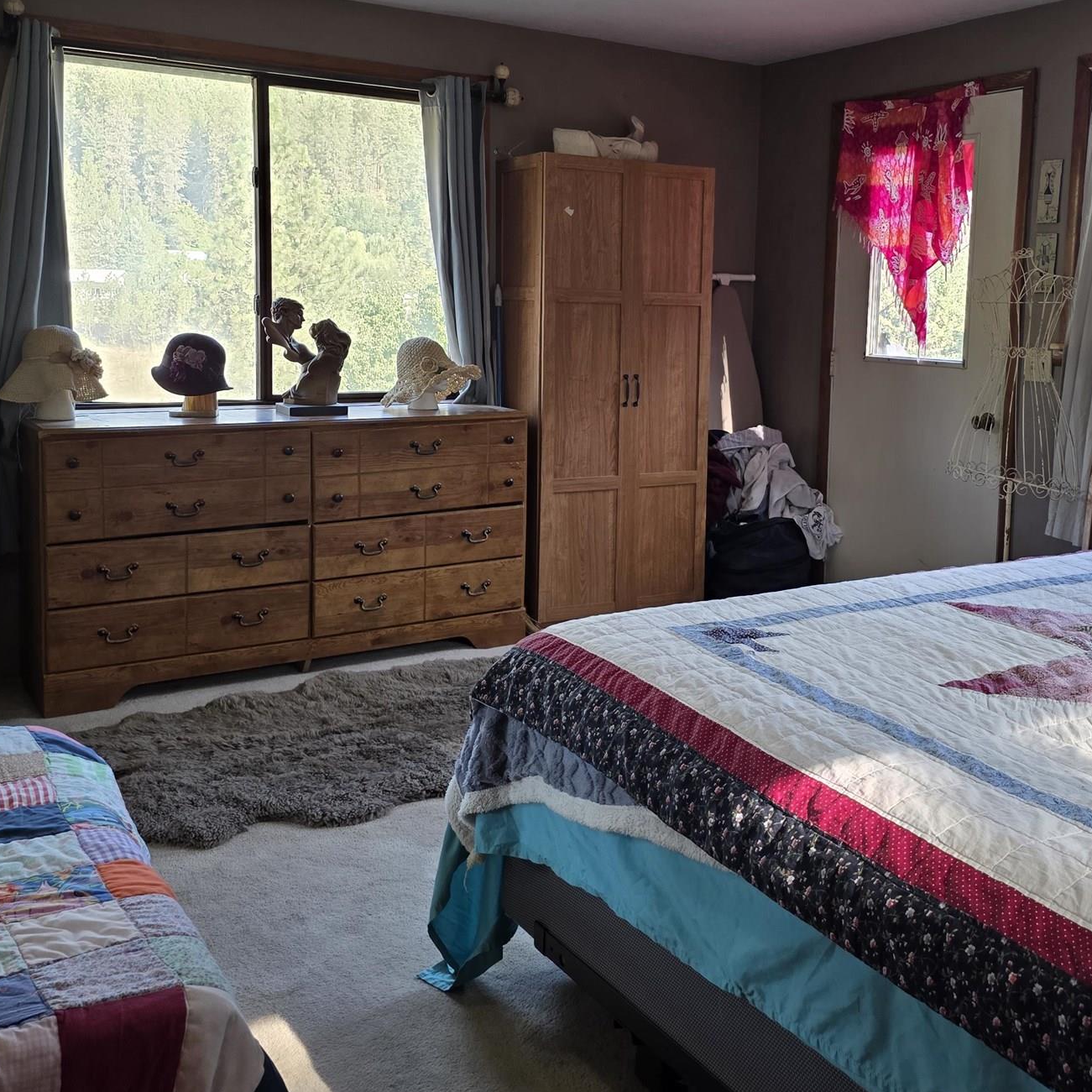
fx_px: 1285
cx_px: 675
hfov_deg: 45.7
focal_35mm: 36
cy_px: 401
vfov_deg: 45.6
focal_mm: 6.3
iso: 125
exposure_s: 1/120
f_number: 1.7
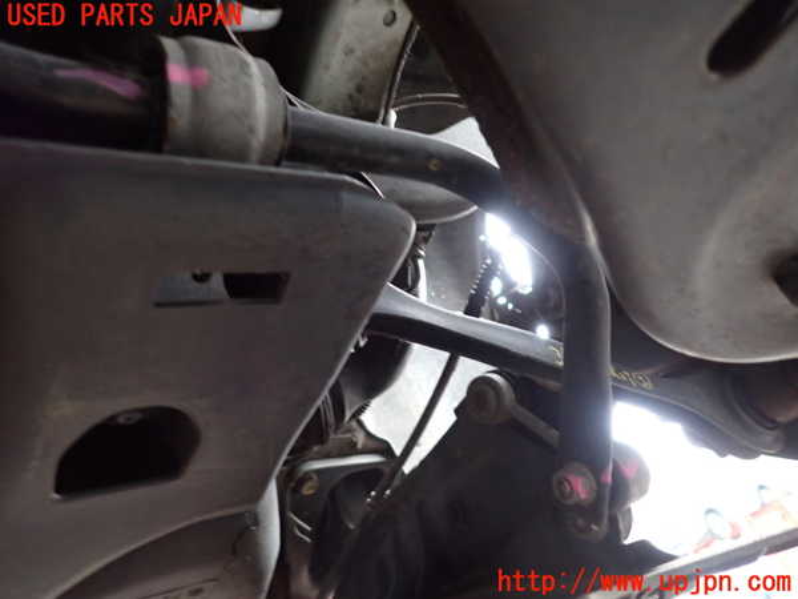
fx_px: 576
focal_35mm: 25
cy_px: 300
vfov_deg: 54.9
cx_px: 399
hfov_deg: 69.4
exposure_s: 1/30
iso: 500
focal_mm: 4.5
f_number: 2
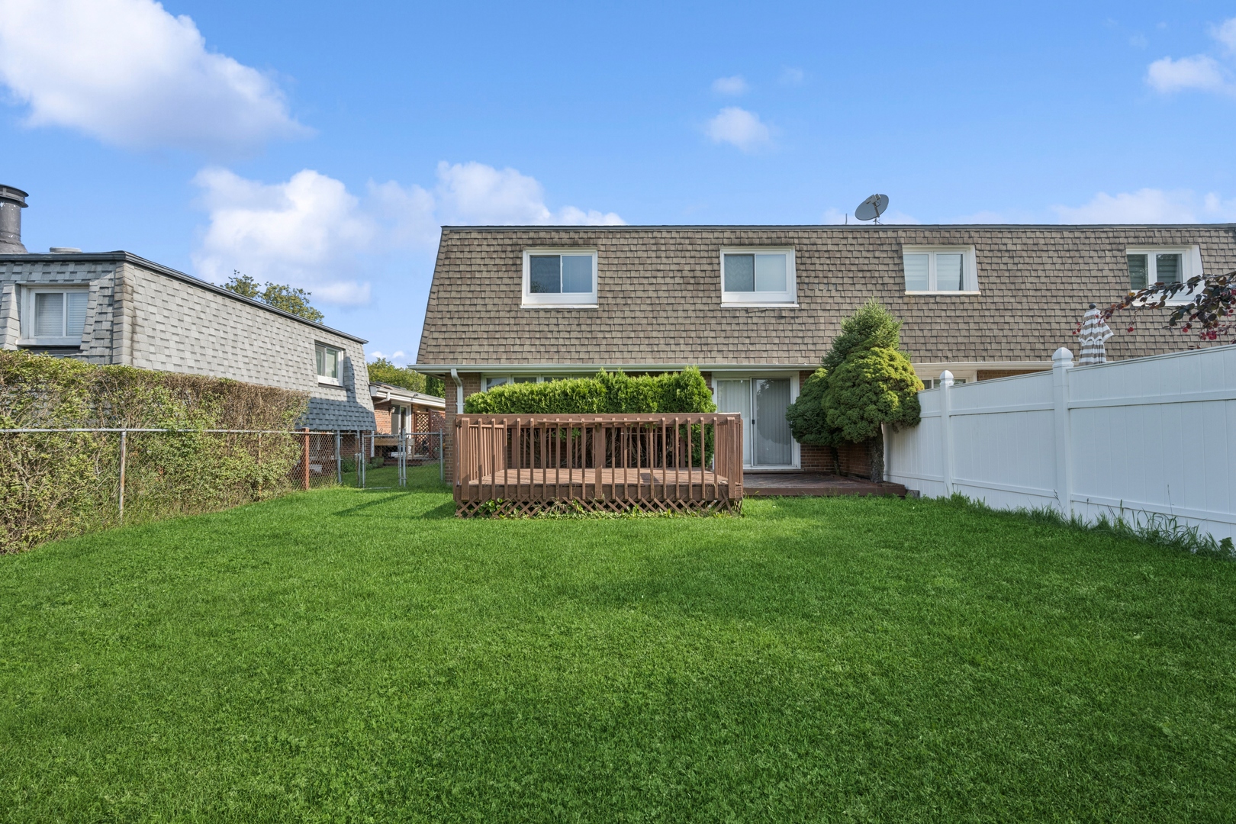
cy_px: 412
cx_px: 618
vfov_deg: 81.2
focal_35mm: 14
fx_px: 481
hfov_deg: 104.3
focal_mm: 14
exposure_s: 1/160
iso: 200
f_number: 9
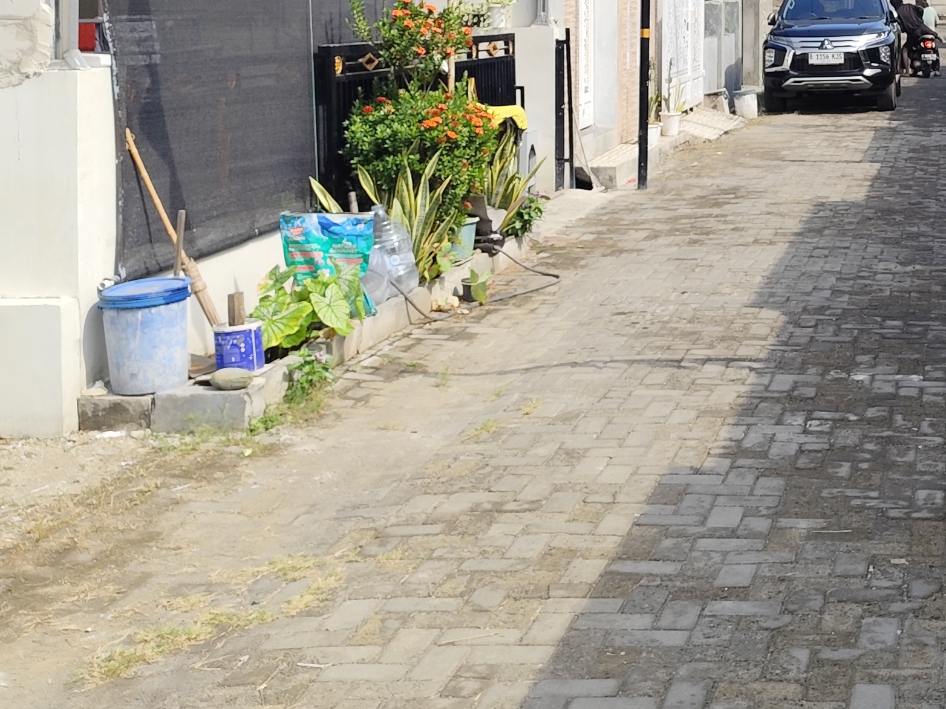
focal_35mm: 60
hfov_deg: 29.7
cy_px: 25
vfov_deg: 23.5
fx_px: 1640
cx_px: 976
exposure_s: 1/679
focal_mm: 6.19
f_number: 1.65
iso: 50
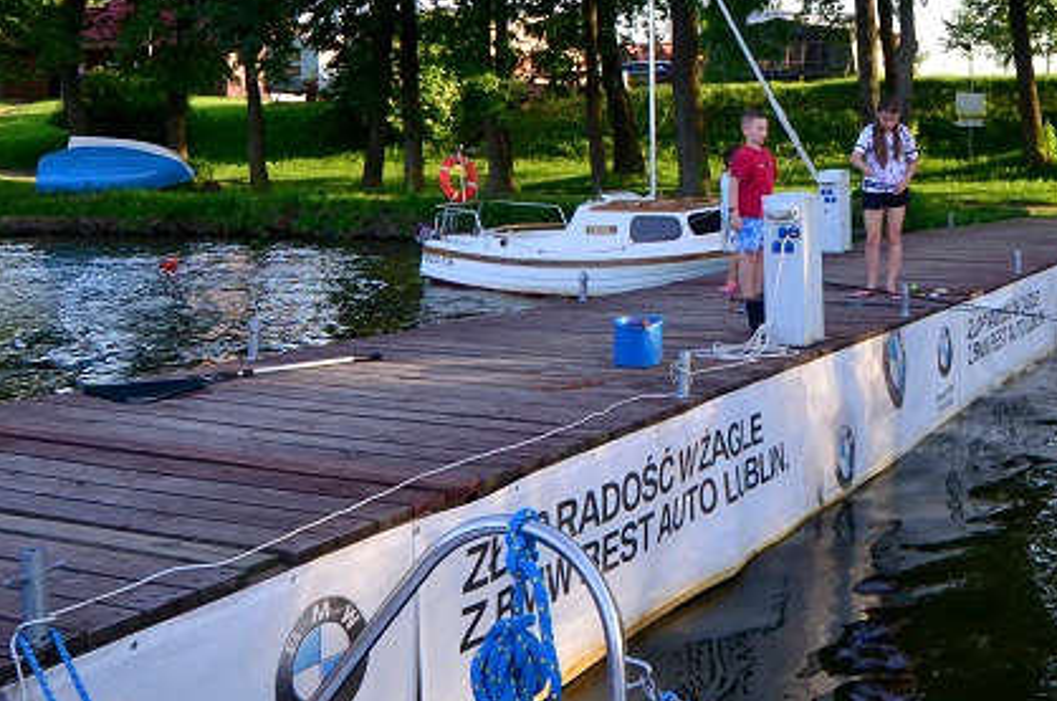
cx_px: 853
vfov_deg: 29.7
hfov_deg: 43.3
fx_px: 1260
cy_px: 67
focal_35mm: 43
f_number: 6.3
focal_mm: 12
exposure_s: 1/500
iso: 400
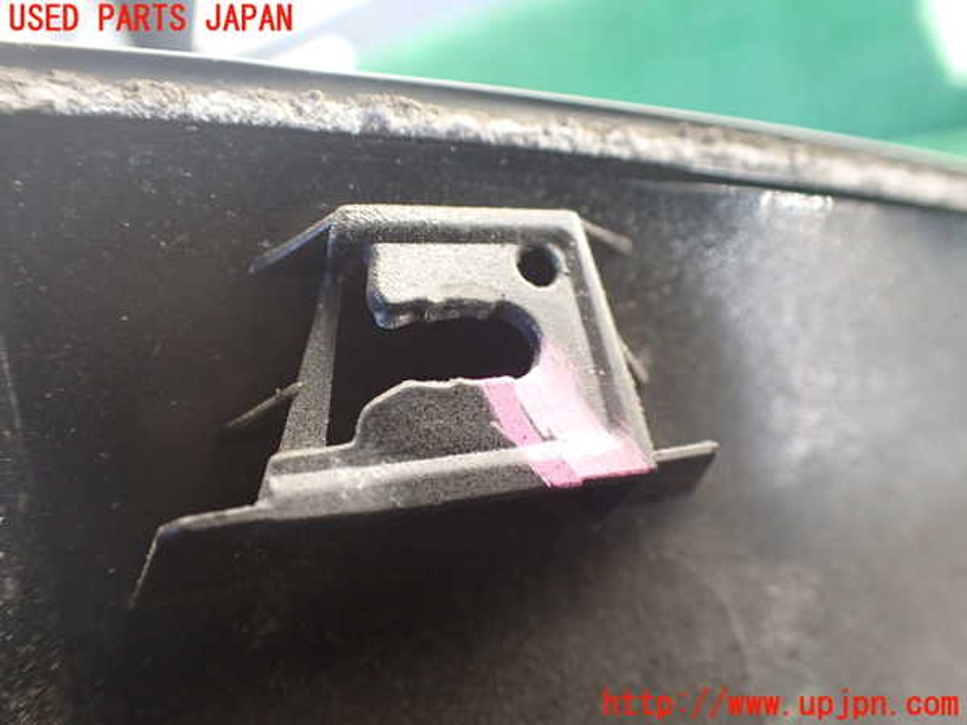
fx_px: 838
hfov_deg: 60.0
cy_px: 362
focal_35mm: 30
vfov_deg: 46.8
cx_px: 484
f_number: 2.3
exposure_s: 1/125
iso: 320
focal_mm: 5.4
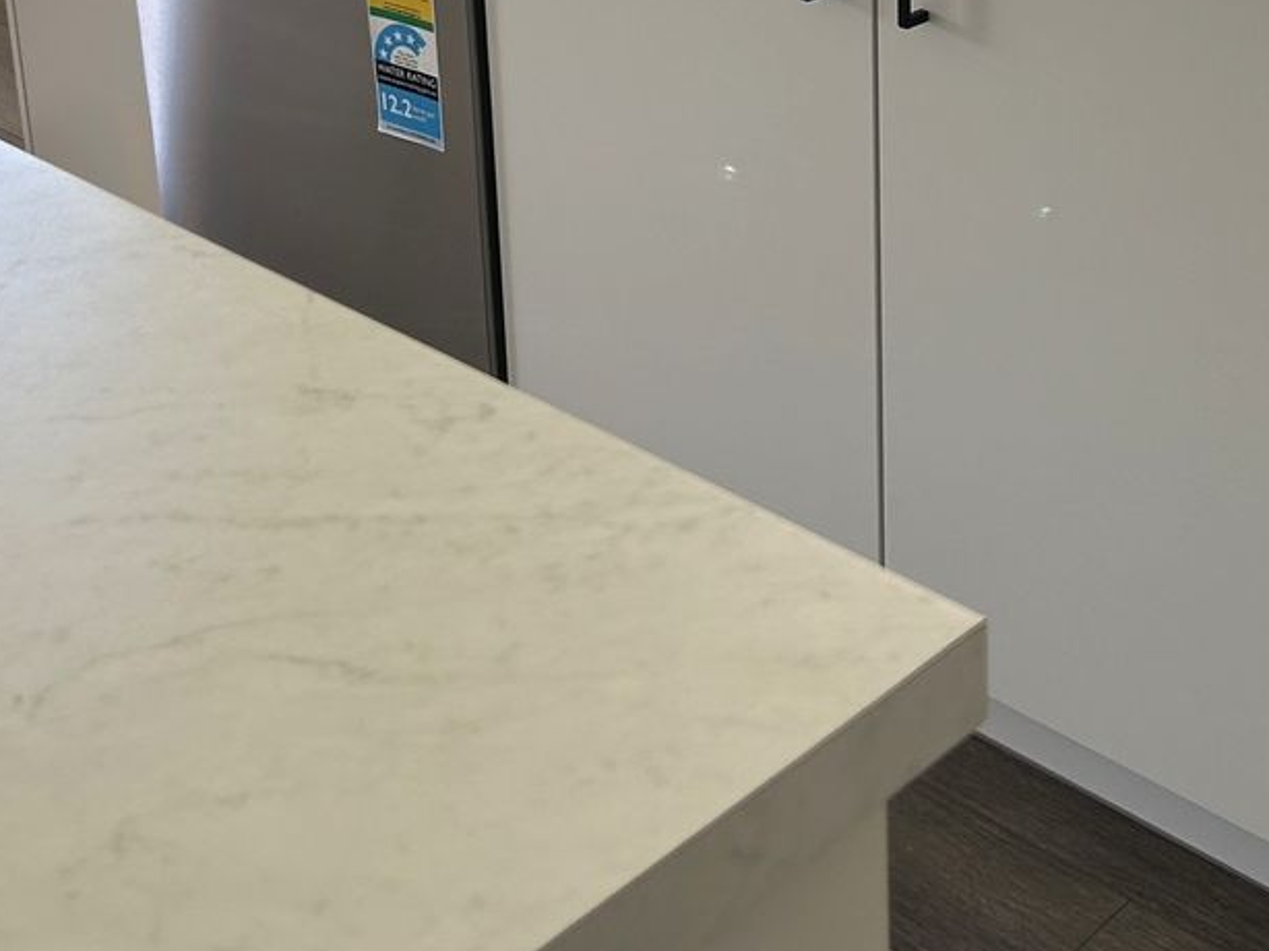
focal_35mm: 61
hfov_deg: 31.3
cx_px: 914
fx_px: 2235
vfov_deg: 22.6
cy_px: -101
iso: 40
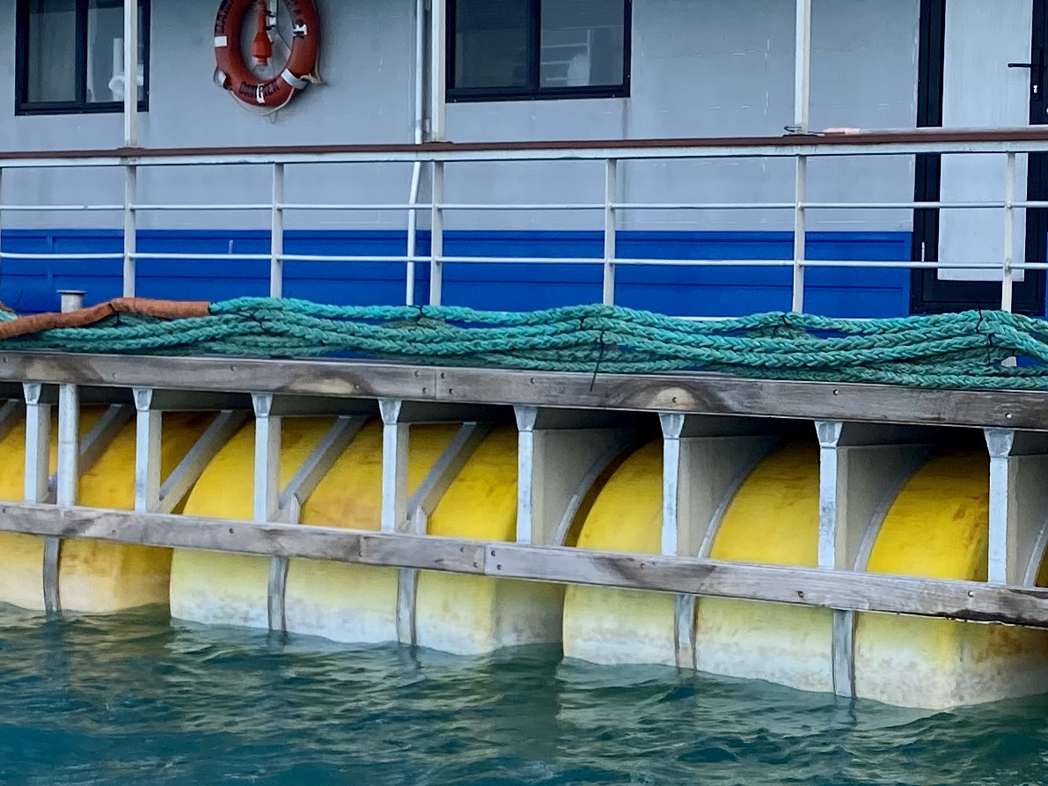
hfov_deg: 21.7
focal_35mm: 88
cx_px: 946
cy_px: 406
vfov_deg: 16.8
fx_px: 2664
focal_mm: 4.25
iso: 32
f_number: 1.8
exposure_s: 1/884
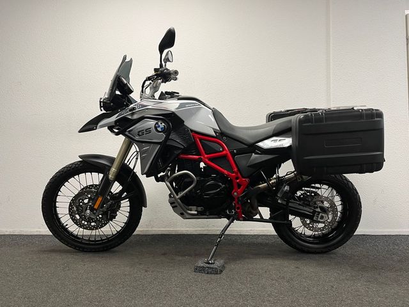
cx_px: 204
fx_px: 307
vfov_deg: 53.1
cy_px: 154
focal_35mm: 26
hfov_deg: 67.3
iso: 64
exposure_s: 1/50
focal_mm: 5.1
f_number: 1.6
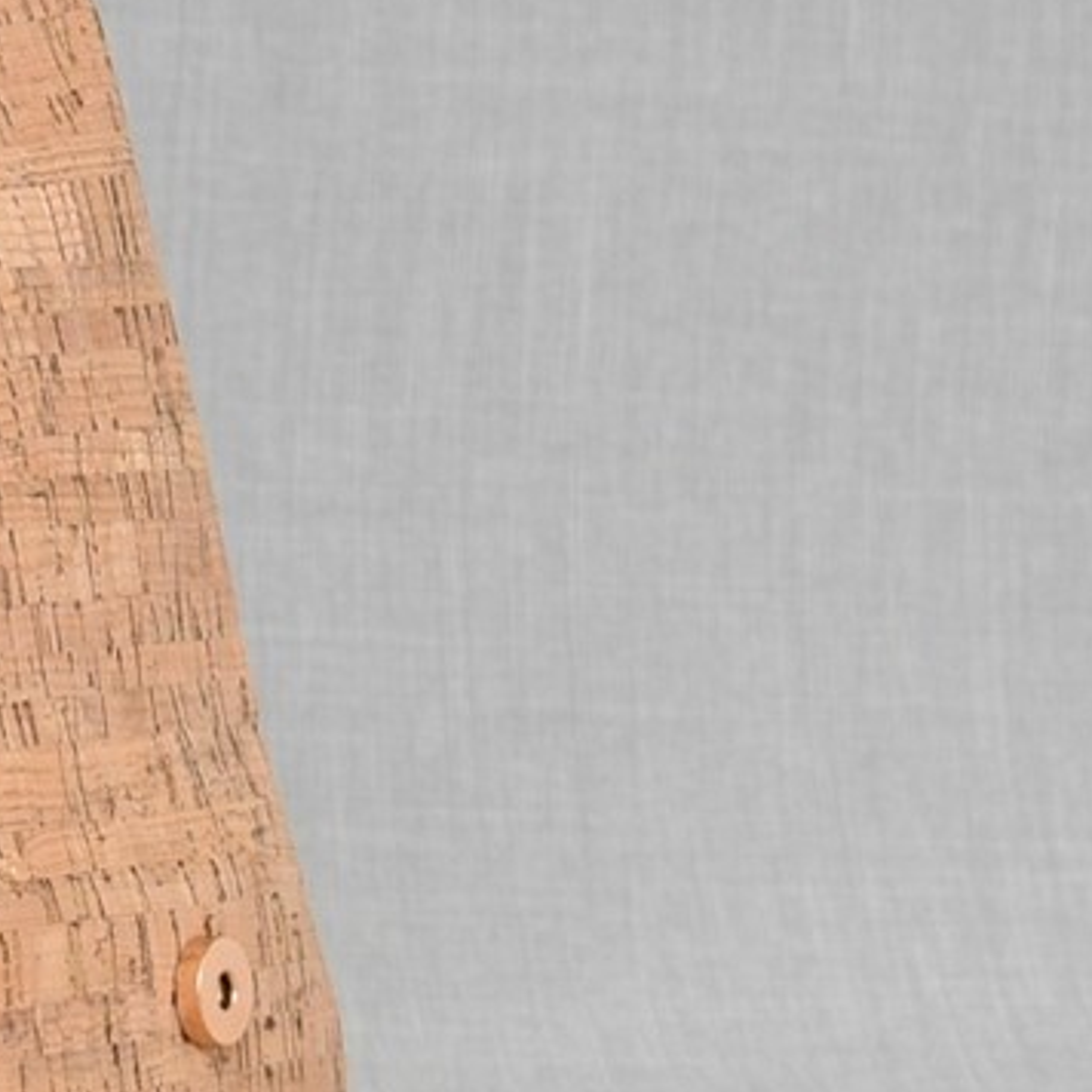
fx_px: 7852
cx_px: -733
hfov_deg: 7.8
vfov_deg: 8.0
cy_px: 604
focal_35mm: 220
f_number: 5.6
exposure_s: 1/60
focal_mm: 48
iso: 100
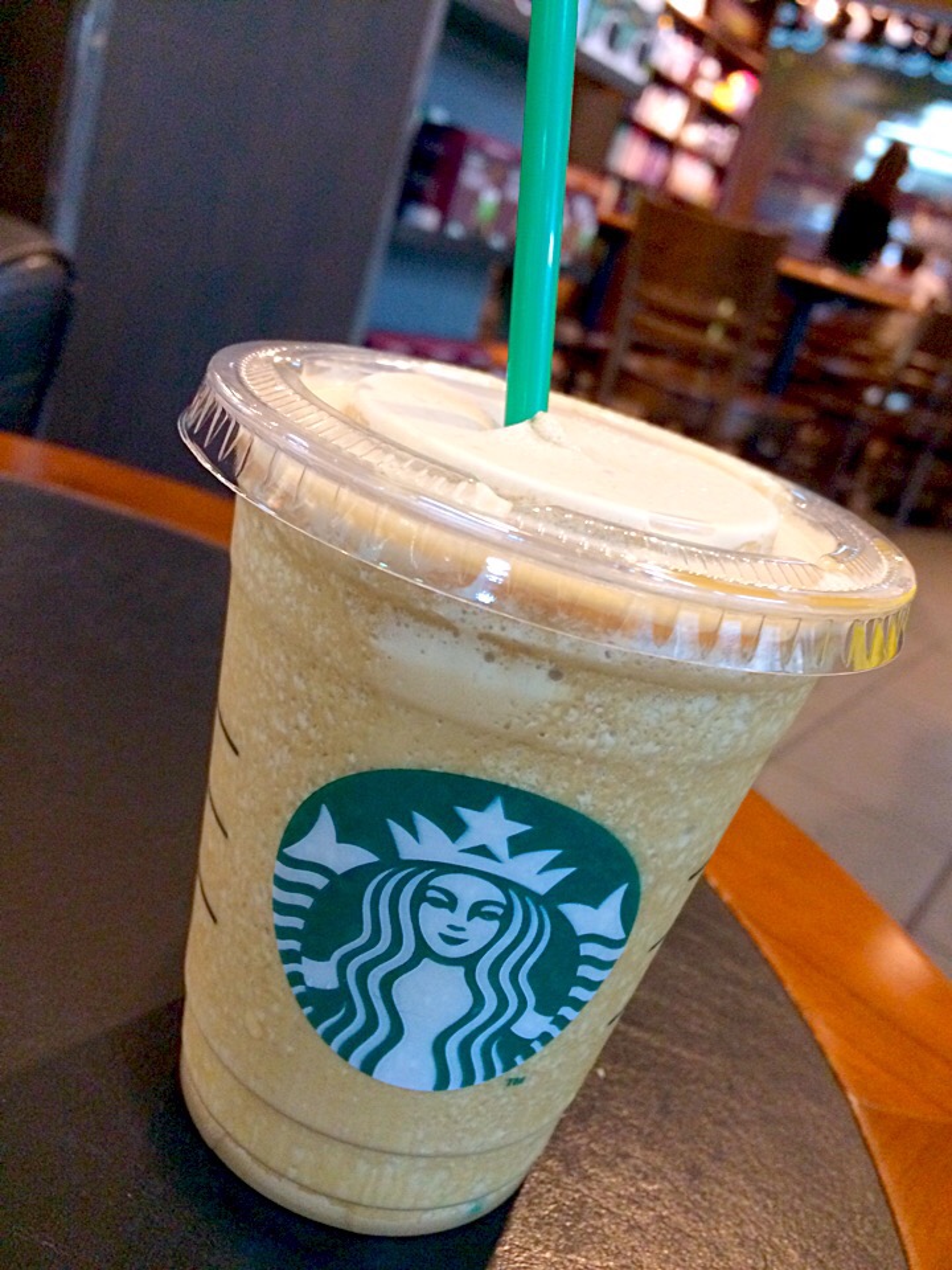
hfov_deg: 48.2
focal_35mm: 29
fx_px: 1063
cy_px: 635
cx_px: 476
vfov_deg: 61.7
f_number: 2.2
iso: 320
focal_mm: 4.15
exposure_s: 1/20
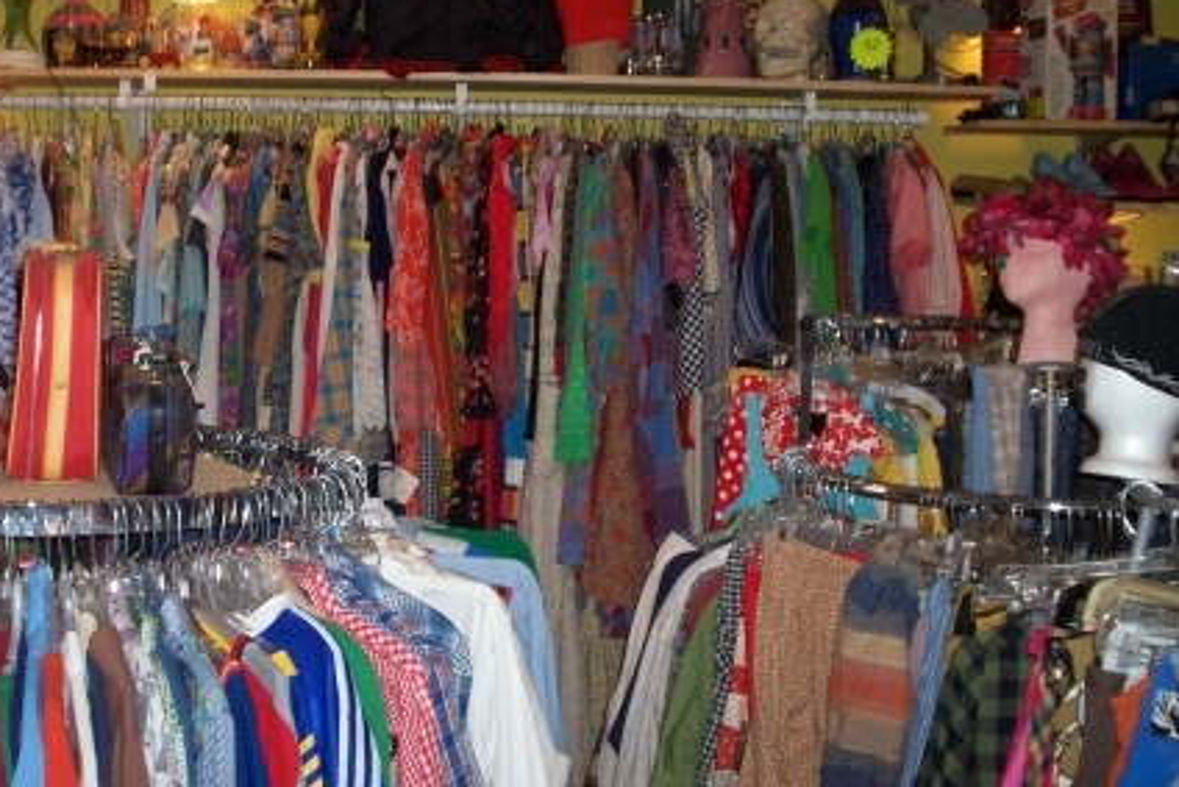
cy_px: 412
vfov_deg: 25.5
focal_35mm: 53
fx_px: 1736
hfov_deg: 37.2
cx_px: 417
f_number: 4.5
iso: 140
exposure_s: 1/64
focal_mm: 5.9
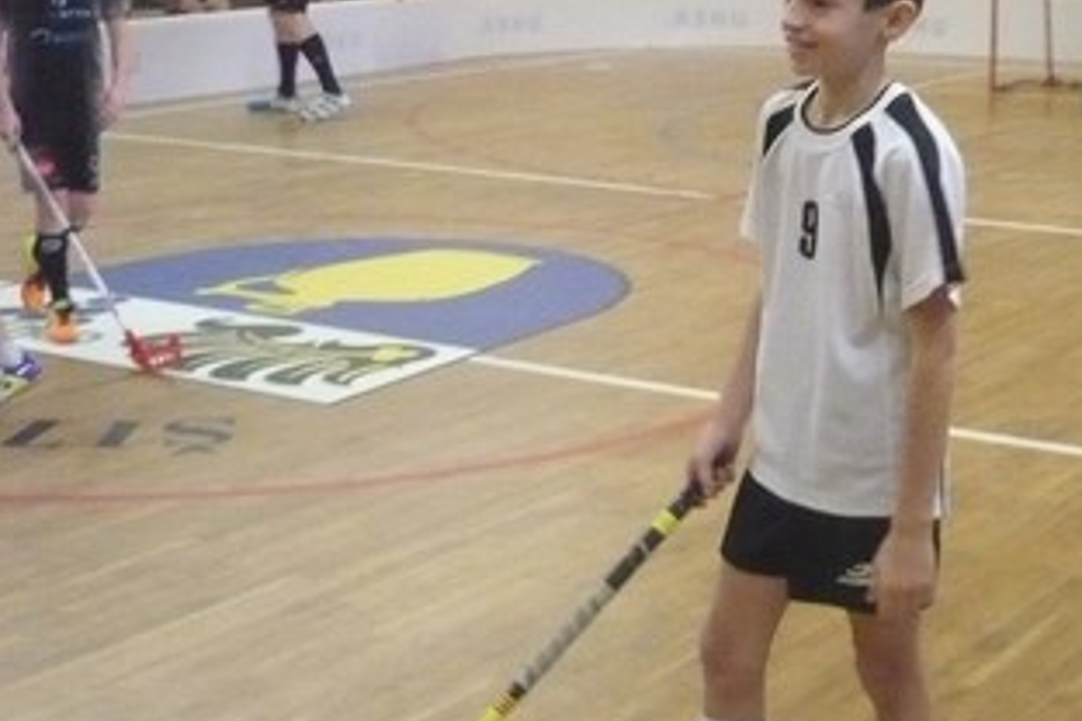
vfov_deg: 19.2
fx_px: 2104
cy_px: 111
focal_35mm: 70
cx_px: 805
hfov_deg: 28.4
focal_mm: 5.8
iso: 800
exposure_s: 1/60
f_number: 2.8
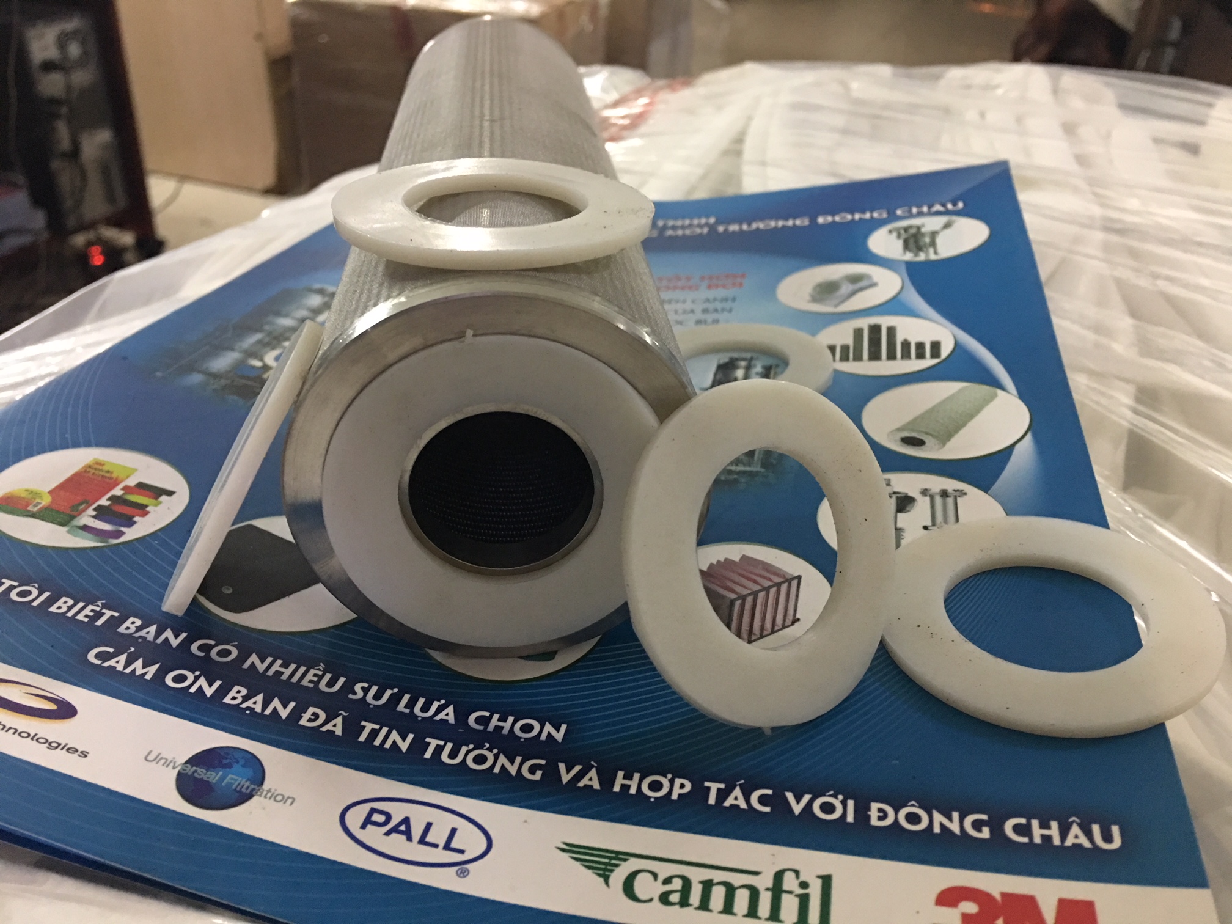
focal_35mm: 29
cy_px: 462
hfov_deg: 61.7
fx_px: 1032
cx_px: 616
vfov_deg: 48.2
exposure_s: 1/8
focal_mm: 4.15
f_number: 2.2
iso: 125
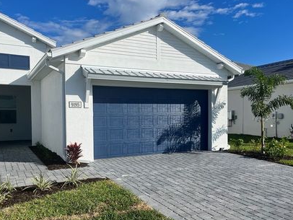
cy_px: 121
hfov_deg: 56.7
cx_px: 136
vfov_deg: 44.1
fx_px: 271
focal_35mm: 32
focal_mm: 5.1
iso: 50
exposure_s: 1/6494
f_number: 1.6
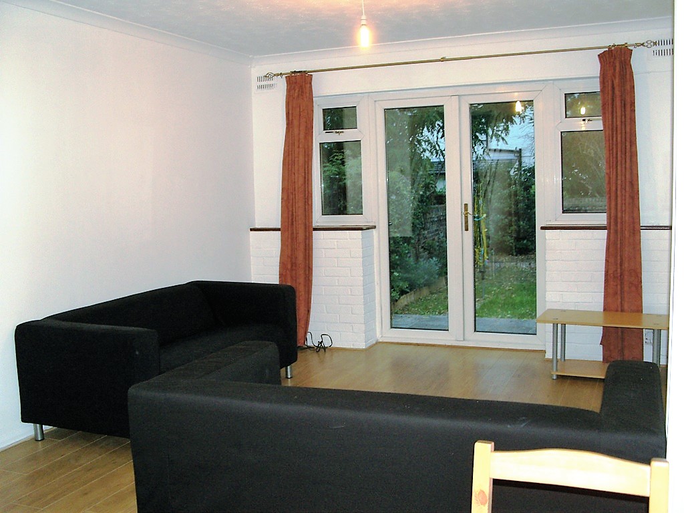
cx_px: 342
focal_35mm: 38
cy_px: 256
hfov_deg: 49.0
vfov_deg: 37.7
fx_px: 751
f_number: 2.8
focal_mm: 7.8
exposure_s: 1/40
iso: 160
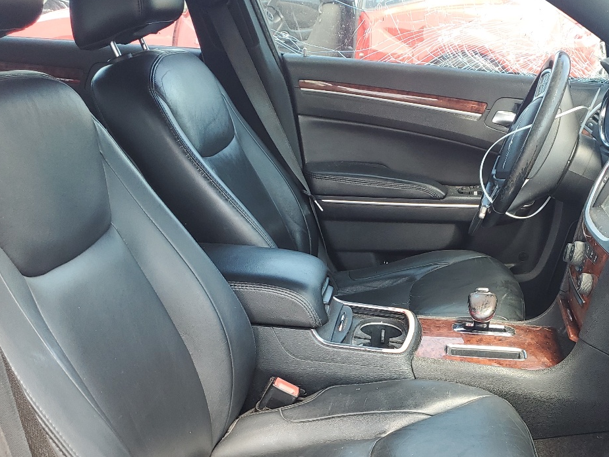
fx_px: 792
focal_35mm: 45
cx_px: 428
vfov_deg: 31.4
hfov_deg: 41.3
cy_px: 363
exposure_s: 1/169
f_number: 1.5
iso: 50
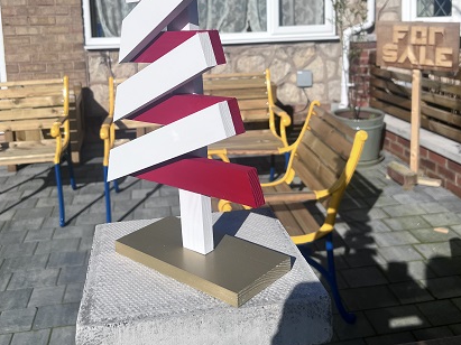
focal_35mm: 38
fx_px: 506
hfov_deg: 49.0
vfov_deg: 36.6
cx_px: 215
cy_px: 78
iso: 50
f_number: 1.5
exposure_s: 1/9434
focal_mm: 5.7
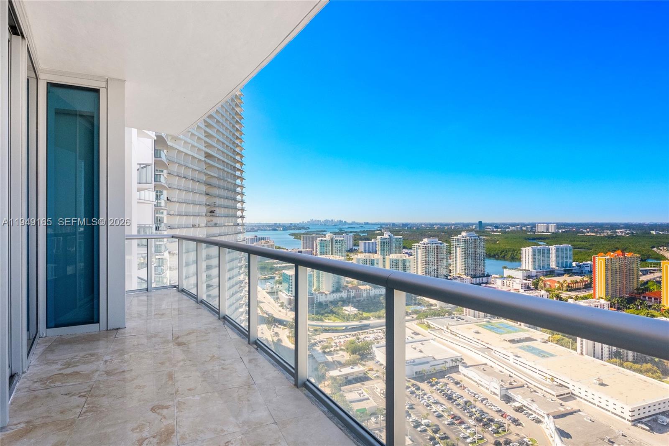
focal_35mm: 18
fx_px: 335
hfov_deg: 90.0
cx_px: 334
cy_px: 223
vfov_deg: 67.4
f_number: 8
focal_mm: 12
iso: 400
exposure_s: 1/2500
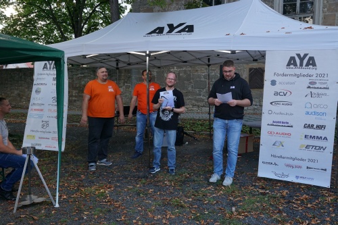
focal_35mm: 33
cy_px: 112
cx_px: 169
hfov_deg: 57.2
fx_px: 310
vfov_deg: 39.9
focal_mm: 22
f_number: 4.5
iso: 320
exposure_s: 1/160
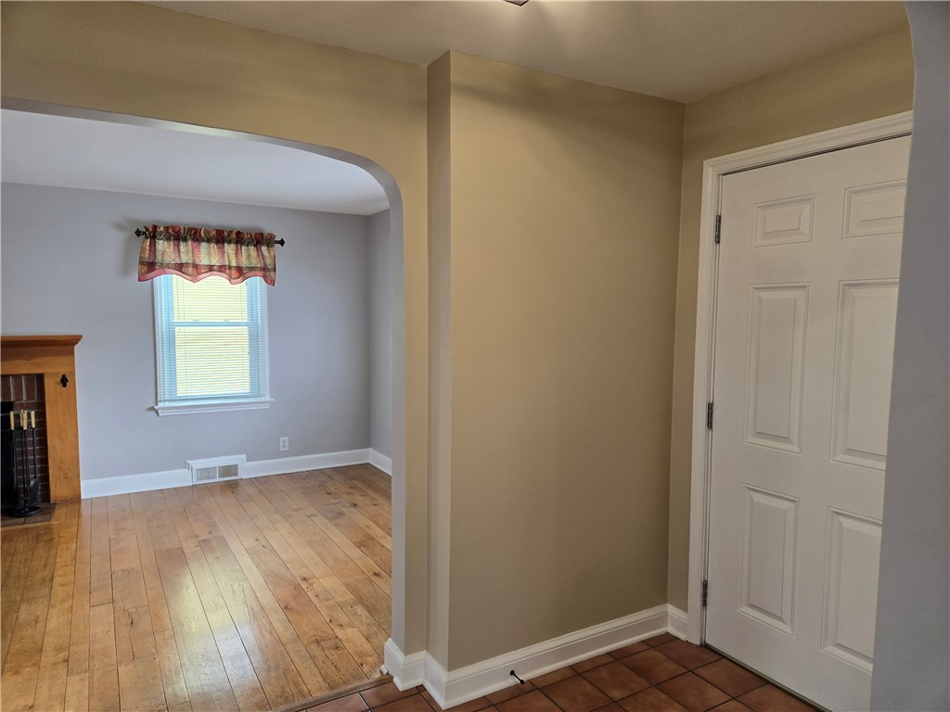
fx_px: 631
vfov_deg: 58.9
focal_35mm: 23
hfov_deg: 73.9
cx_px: 475
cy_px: 356
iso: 64
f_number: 1.8
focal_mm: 5.4
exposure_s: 1/120
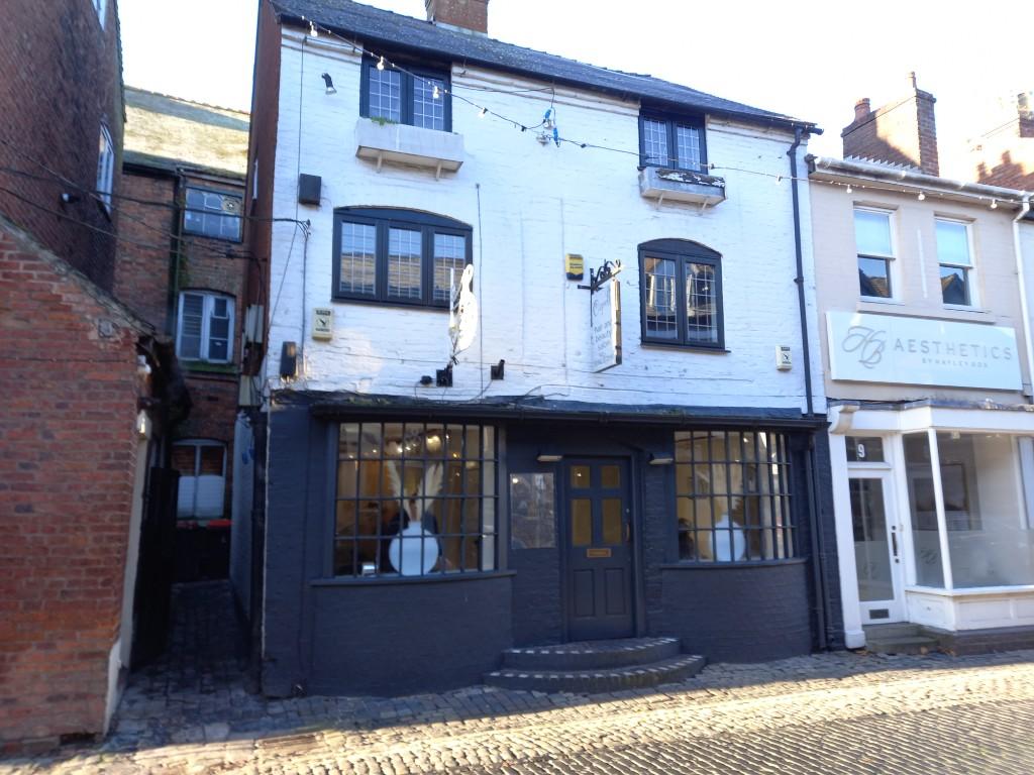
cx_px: 517
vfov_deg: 54.9
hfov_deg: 69.4
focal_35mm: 25
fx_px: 747
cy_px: 388
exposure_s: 1/50
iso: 40
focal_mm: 4.6
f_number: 2
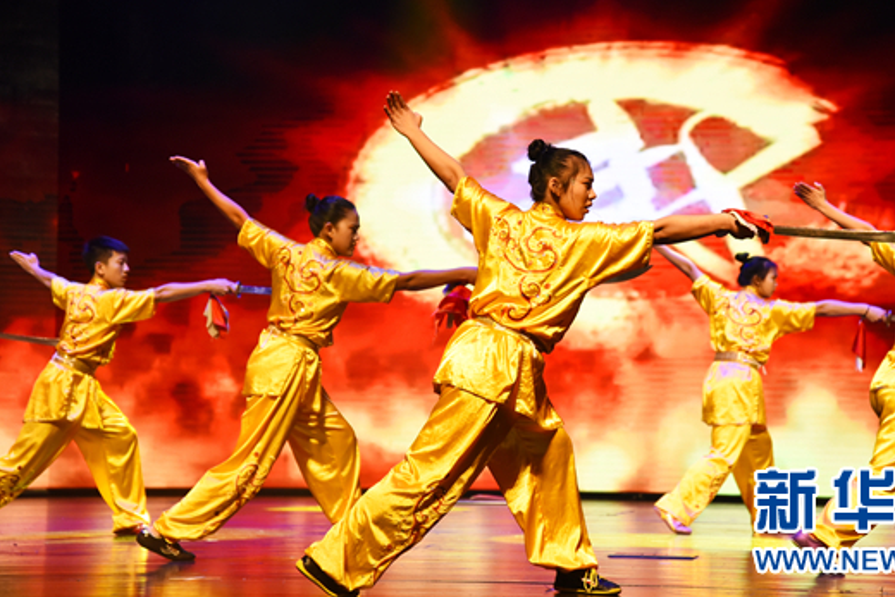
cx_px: 508
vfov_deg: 14.0
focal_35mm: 98
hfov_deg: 20.8
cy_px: 265
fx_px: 2437
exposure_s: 1/125
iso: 2000
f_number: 4.5
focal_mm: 85
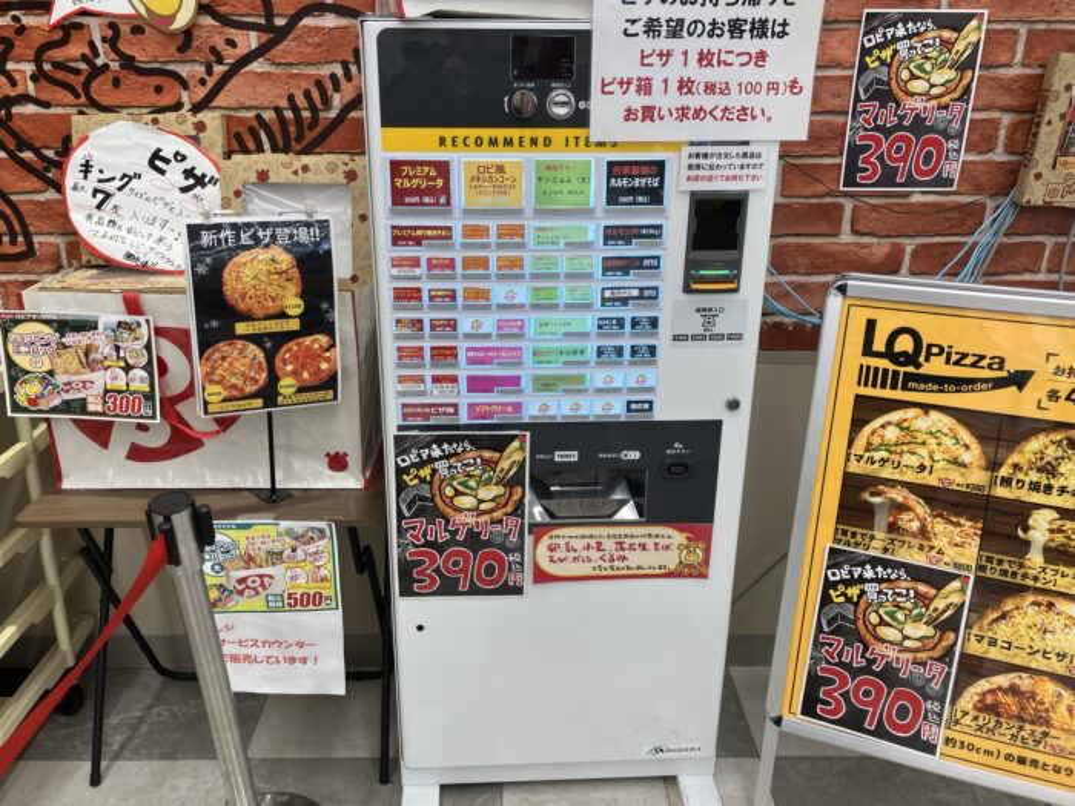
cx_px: 538
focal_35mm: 28
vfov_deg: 49.7
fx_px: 870
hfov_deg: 63.4
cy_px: 403
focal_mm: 3.99
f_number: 1.8
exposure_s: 1/100
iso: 32
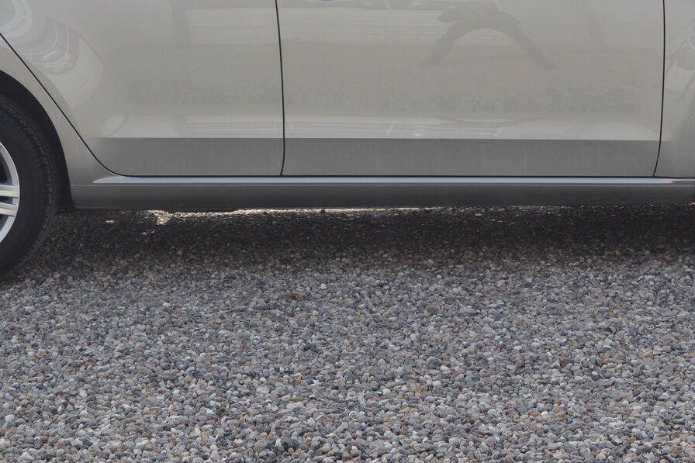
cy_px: 9
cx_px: 410
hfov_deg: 22.6
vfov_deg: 14.9
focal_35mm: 90
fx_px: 1737
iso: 100
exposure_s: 1/250
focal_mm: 28
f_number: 8
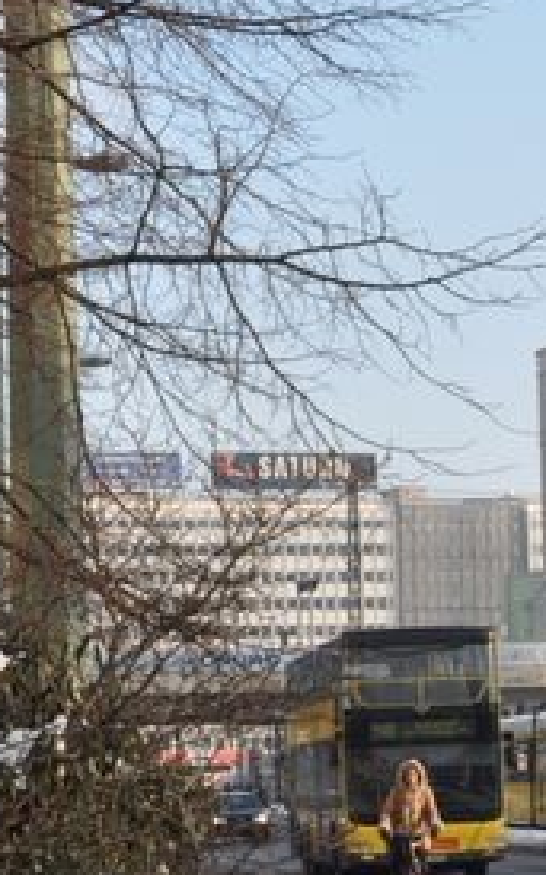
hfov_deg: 8.0
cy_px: 540
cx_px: 872
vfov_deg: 13.1
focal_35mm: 160
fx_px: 3813
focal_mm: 28
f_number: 11
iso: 200
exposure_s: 1/125
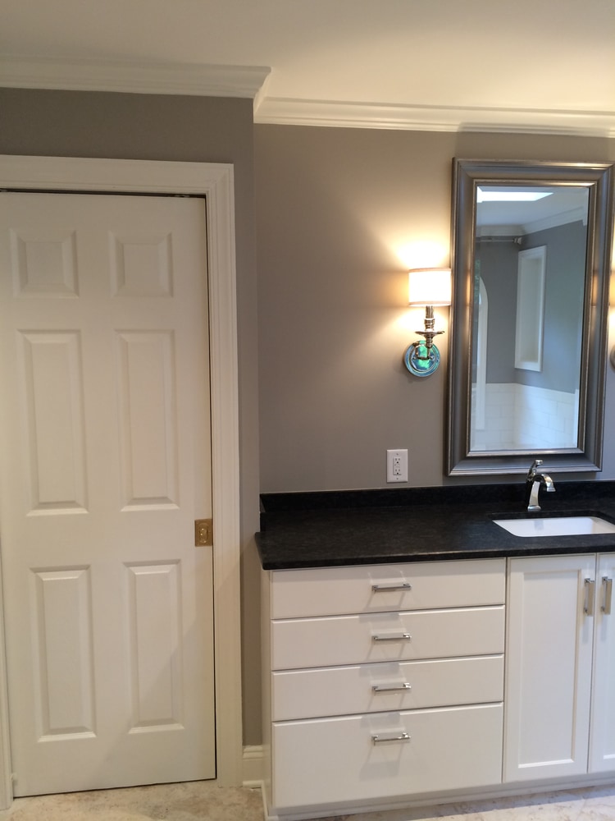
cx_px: 308
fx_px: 711
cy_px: 410
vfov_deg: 60.0
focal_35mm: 30
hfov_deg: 46.8
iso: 80
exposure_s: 1/30
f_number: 2.2
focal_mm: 4.12
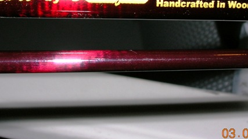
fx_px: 493
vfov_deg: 16.0
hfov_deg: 28.2
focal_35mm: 75
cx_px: 130
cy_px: 23
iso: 50
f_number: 5.4
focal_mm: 7.7
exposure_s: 1/60.1
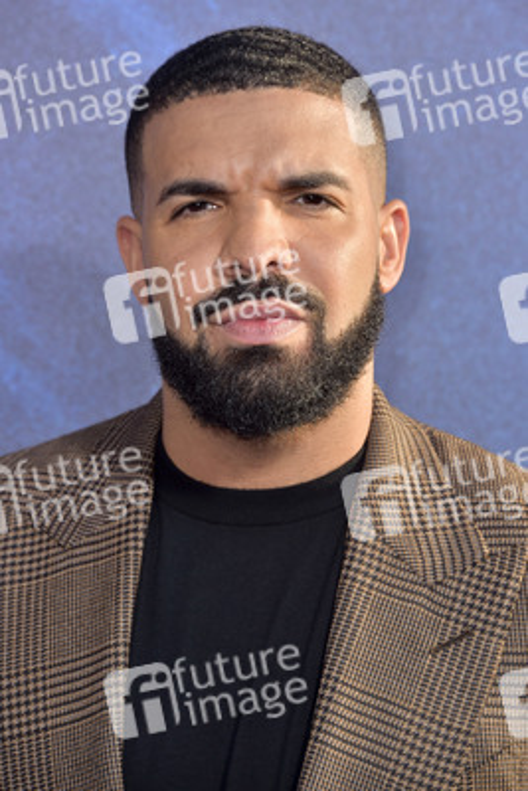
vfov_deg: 11.4
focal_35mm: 180
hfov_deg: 7.6
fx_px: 3956
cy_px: 396
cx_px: 264
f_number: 7.1
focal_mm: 180
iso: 125
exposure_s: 1/250
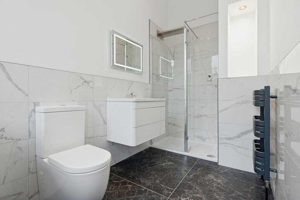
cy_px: 100
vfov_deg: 72.1
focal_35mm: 16
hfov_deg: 95.0
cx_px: 150
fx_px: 138
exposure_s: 1/60
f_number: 4
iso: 400
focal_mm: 11
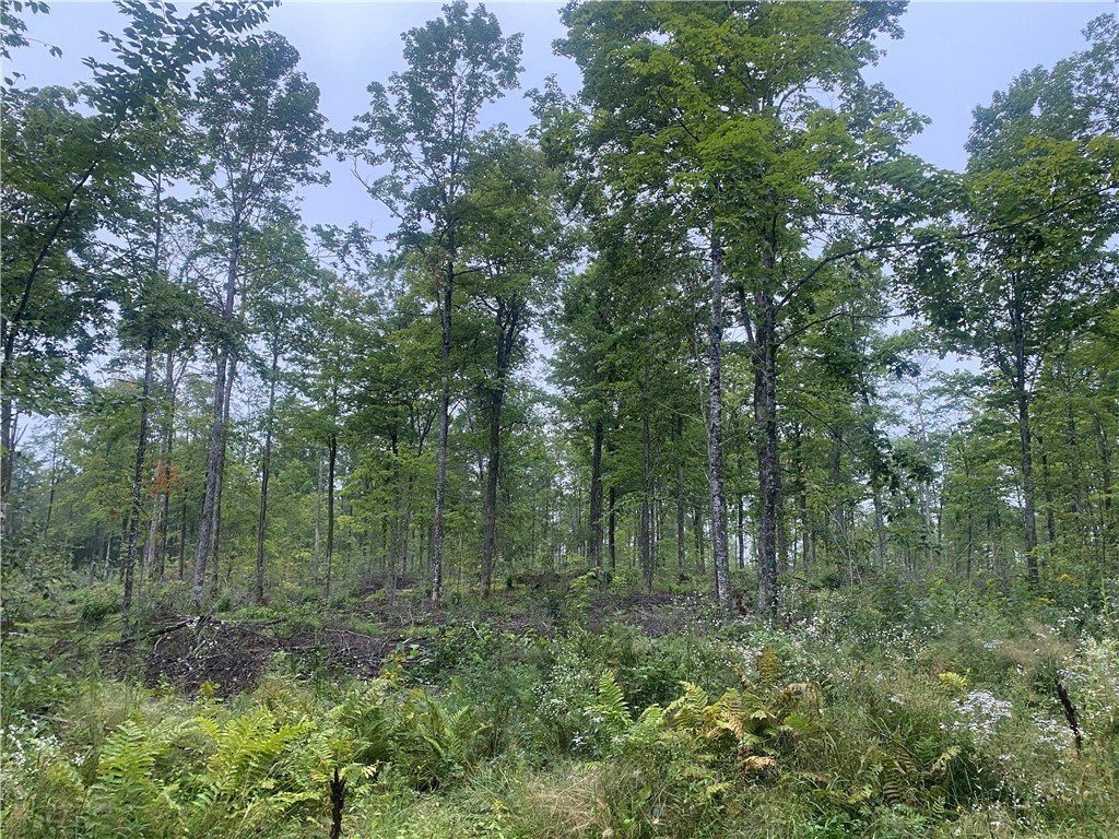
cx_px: 560
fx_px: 840
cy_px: 420
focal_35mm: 26
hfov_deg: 67.3
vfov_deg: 53.1
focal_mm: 4.25
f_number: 1.8
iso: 100
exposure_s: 1/68
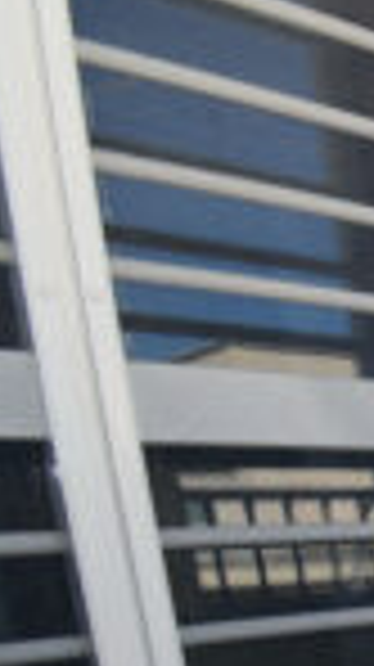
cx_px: 982
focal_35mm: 52
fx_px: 919
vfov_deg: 35.1
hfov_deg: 13.4
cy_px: 706
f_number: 7.1
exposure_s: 1/200
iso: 100
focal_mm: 10
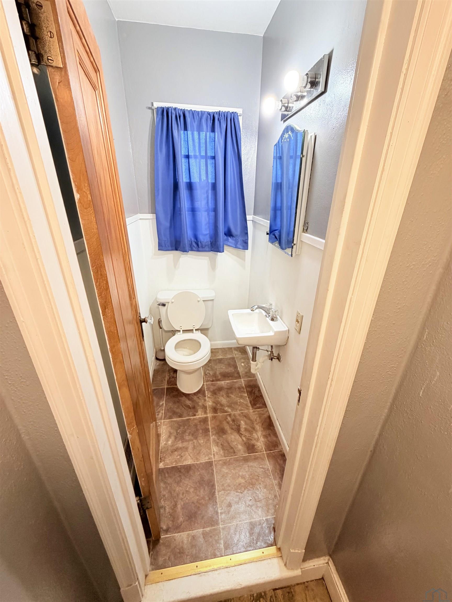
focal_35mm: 14
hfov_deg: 85.7
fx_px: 244
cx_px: 226
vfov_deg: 102.1
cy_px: 301
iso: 200
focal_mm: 2.22
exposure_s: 1/60
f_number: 2.2
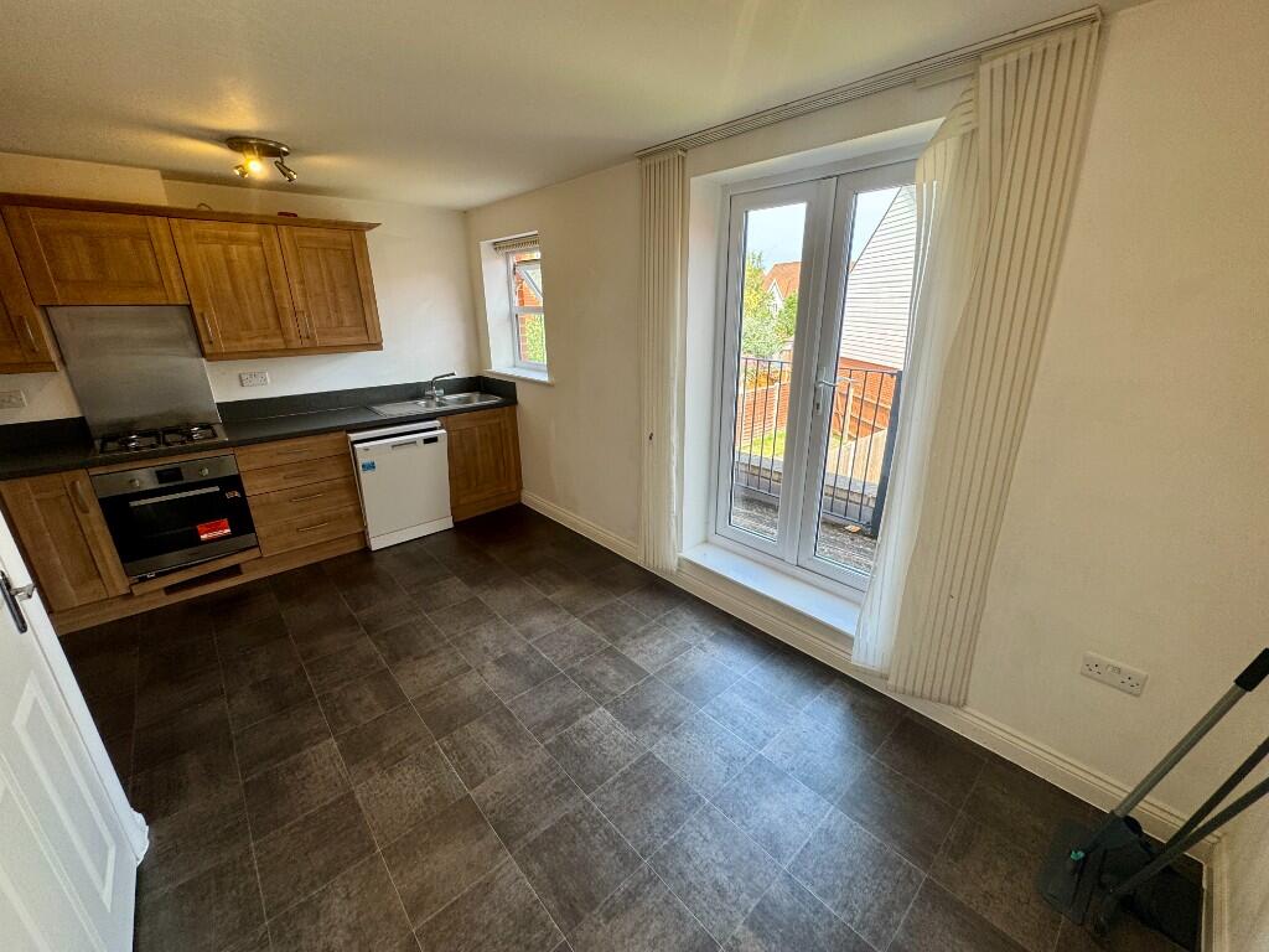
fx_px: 513
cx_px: 634
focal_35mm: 14
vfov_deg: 85.7
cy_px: 476
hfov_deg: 102.1
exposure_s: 1/100
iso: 50
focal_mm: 2.22
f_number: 2.2
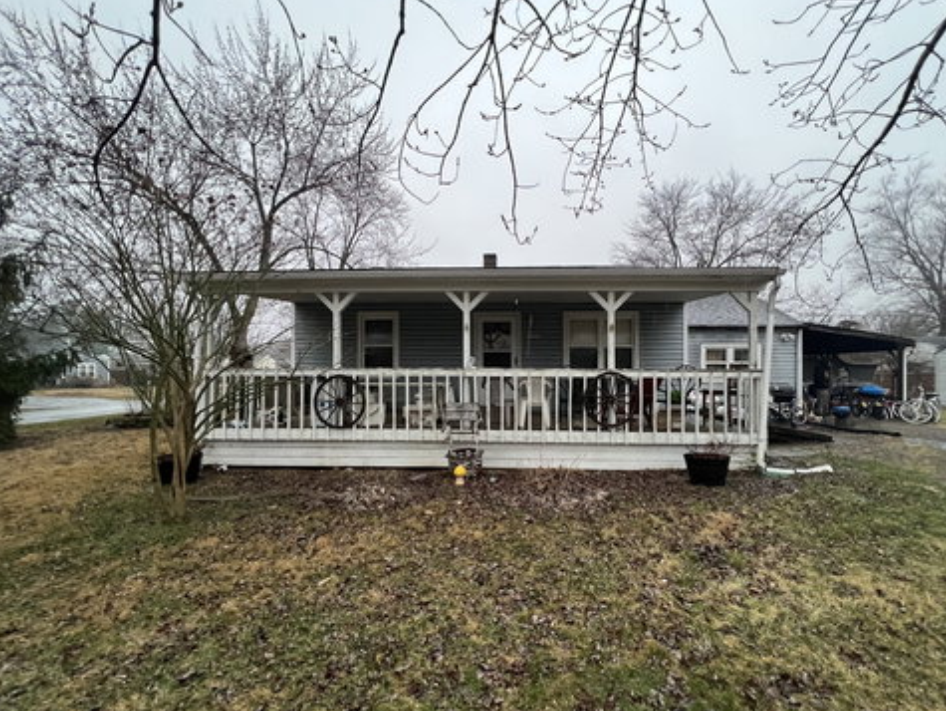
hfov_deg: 101.9
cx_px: 504
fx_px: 383
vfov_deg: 85.7
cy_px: 374
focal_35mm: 14
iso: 250
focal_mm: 1.57
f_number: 1.8
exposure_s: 1/60
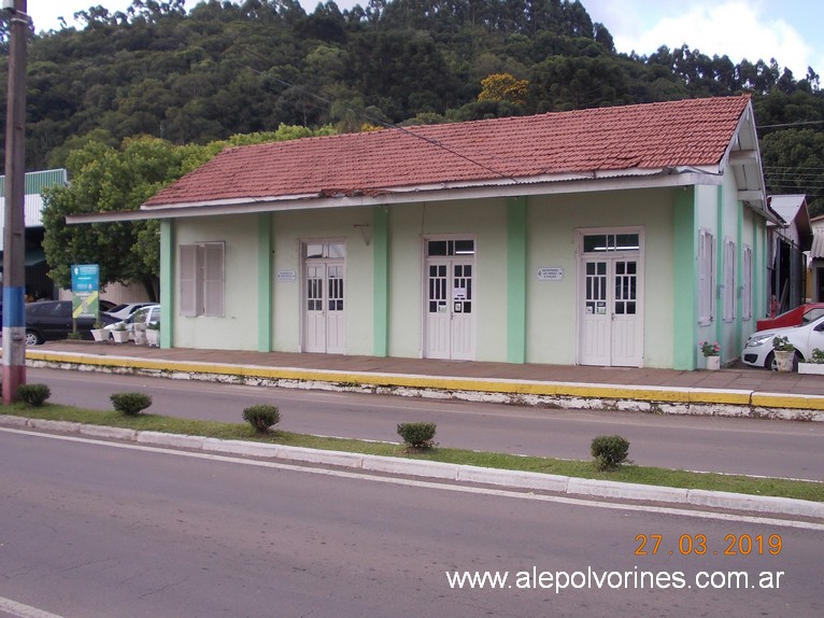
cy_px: 309
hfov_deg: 49.0
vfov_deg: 37.7
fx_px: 904
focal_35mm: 38
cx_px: 412
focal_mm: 5.3
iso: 80
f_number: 3.1
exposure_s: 1/320
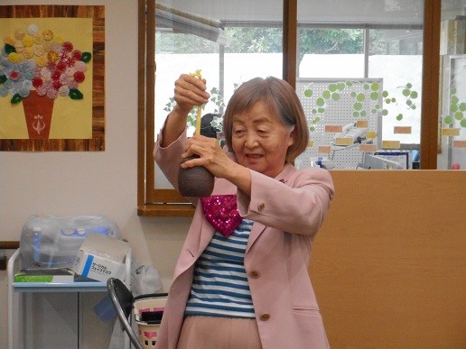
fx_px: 1198
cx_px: 233
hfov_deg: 22.0
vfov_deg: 16.6
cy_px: 174
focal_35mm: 89
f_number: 5.6
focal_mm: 15.9
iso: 800
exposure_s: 1/80
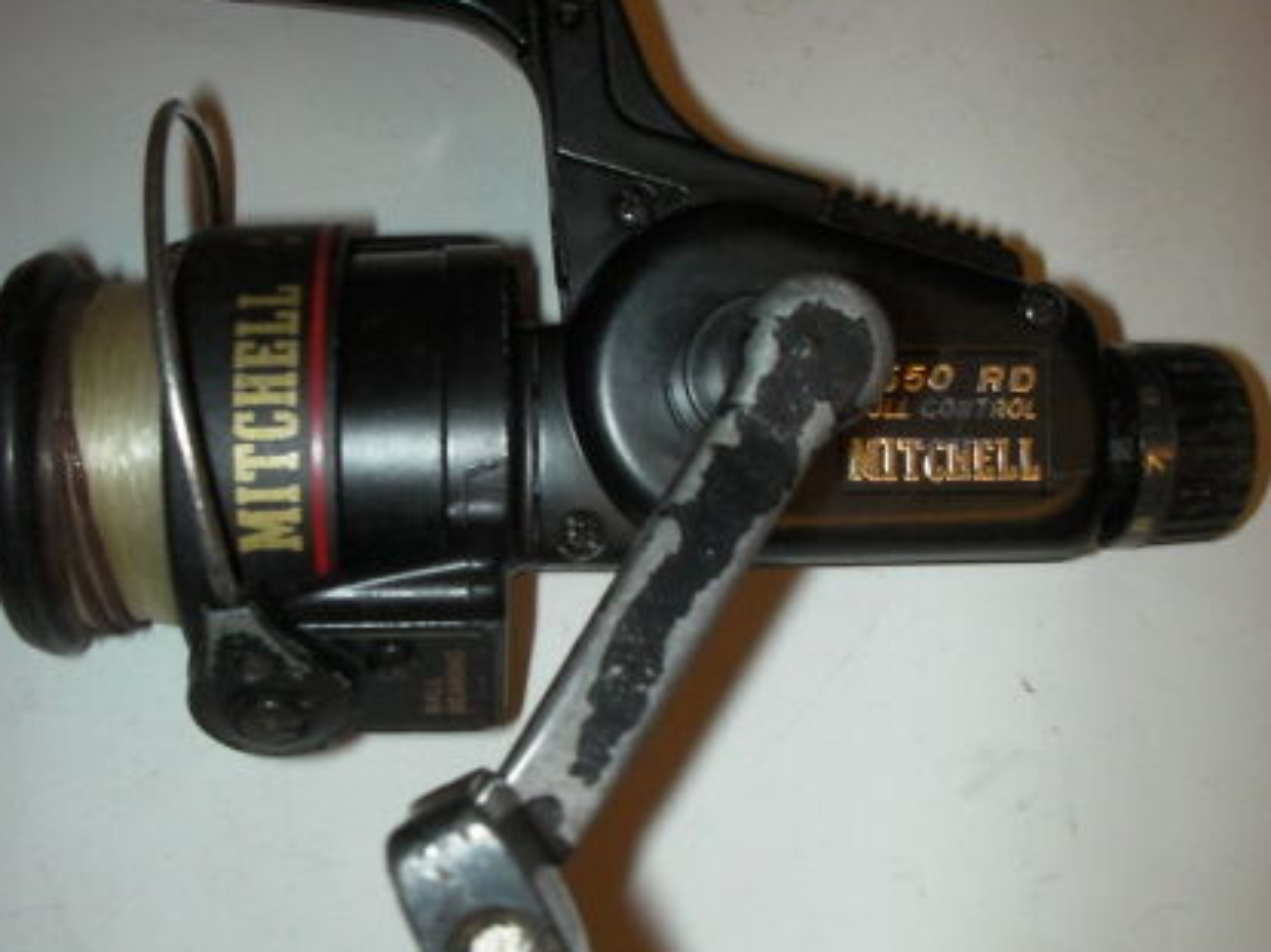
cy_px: 493
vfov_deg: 32.9
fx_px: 1615
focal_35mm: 44
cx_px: 597
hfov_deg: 42.9
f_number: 5.6
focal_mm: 6.3
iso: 200
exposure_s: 1/30
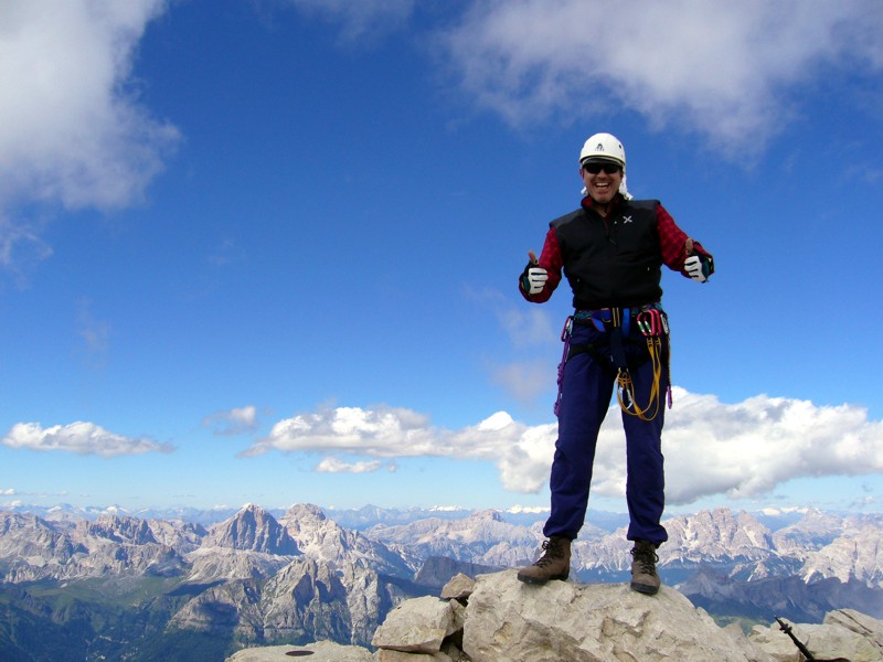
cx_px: 442
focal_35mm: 35
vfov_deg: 40.7
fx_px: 893
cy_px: 331
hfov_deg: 52.6
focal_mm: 5.8
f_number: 5.6
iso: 80
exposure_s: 1/400
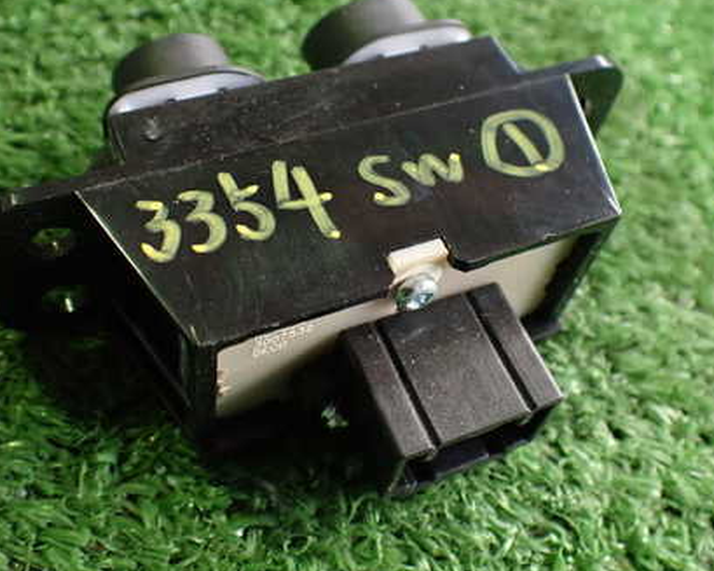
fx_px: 908
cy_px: 230
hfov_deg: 42.9
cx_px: 370
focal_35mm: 43
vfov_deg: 34.8
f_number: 2.3
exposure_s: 1/125
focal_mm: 5.4
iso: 640
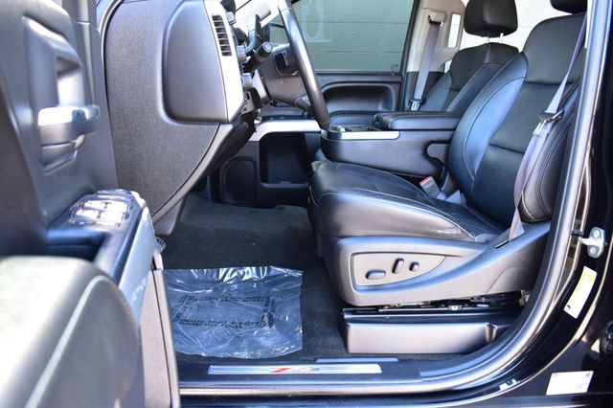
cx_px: 306
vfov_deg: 41.7
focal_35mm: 32
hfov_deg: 59.5
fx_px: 536
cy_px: 204
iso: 400
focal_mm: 21
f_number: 6.3
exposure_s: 1/20
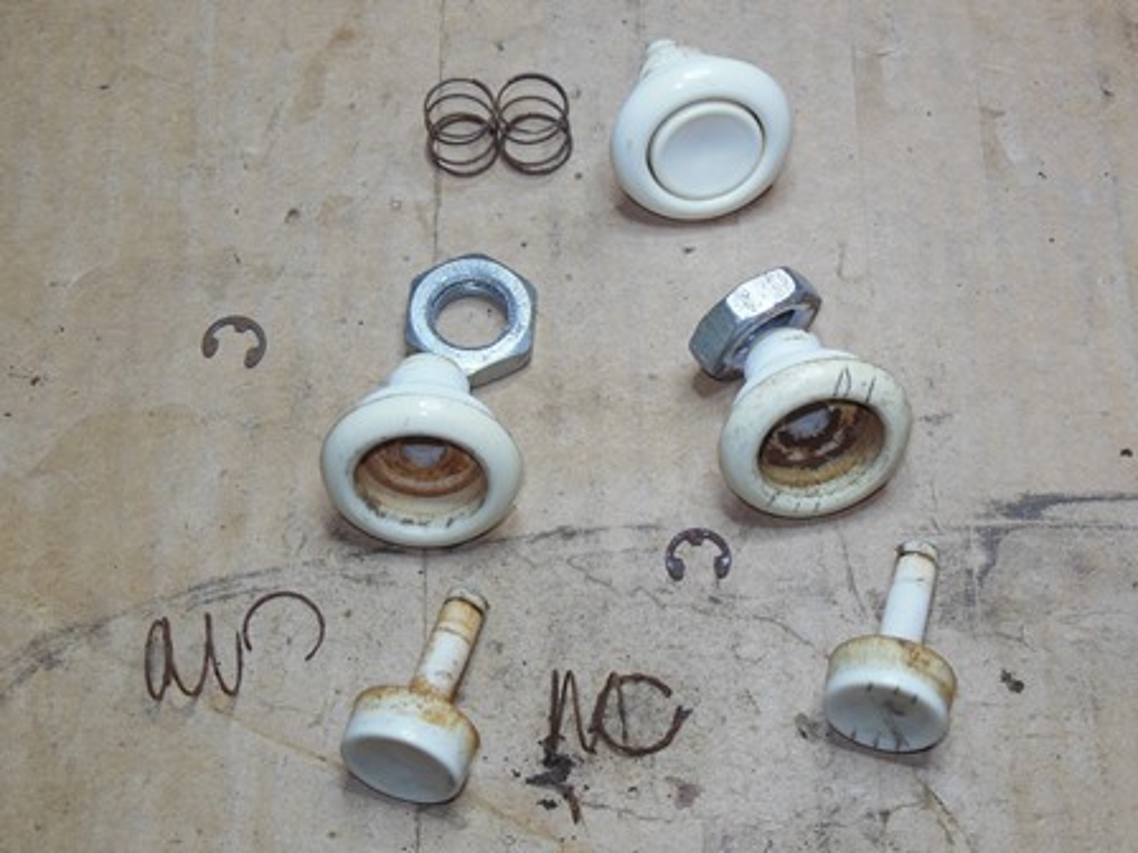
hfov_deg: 43.9
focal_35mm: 43
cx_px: 569
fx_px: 1414
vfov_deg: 33.6
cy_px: 426
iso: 125
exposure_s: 1/30
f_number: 3.8
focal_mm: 7.7
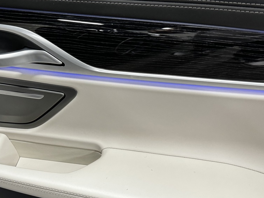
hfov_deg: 40.6
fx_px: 351
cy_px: 102
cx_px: 84
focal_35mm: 46
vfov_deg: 31.5
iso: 500
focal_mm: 6.86
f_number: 1.78
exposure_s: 1/58
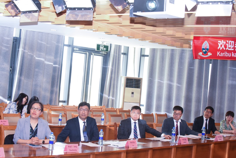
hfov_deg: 28.8
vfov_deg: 19.5
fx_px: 459
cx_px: 118
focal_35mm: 70
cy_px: 79
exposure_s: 1/125
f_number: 8
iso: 8000
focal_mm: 70
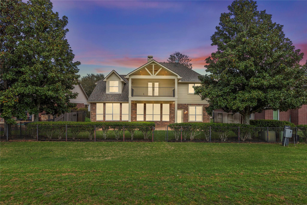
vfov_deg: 59.5
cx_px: 154
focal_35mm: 21
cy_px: 102
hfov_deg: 81.2
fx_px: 179
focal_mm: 21
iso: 100
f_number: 8
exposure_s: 1/160
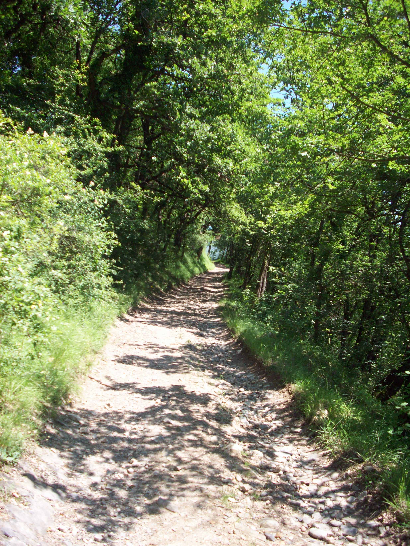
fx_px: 584
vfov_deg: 50.1
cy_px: 273
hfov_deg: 38.7
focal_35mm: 37
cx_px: 205
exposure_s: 1/348
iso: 80
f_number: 2.8
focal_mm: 6.2
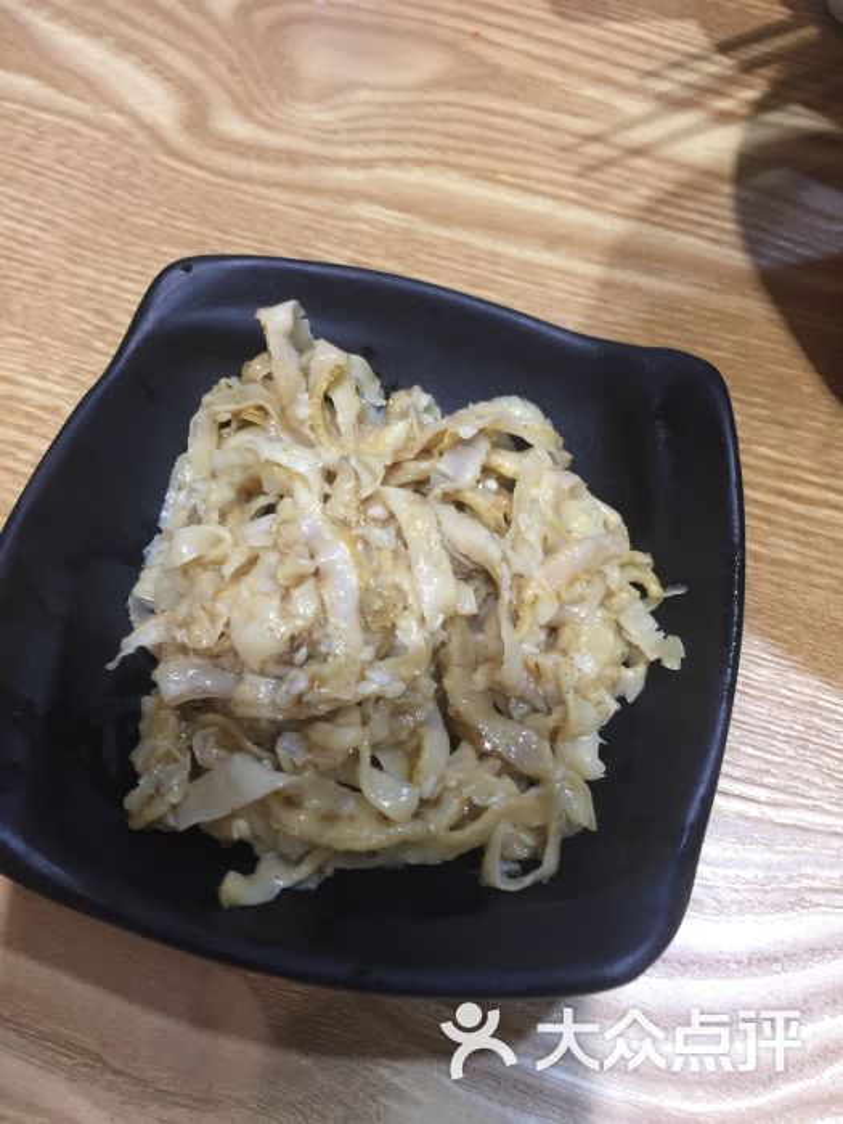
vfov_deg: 61.7
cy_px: 562
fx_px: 942
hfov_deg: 48.2
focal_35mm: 29
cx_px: 422
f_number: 2.2
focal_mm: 4.15
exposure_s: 1/17
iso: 160
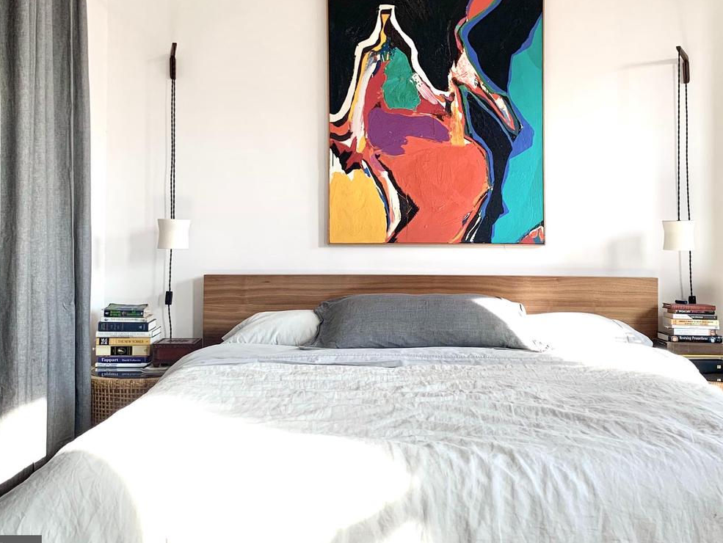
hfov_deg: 48.6
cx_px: 441
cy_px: 181
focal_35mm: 38
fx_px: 794
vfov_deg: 37.4
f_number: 1.8
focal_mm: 4.25
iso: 25
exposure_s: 1/121
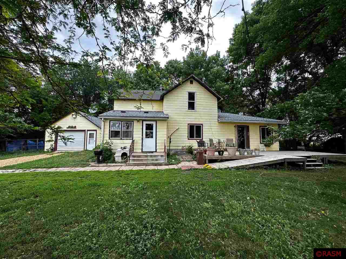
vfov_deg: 85.7
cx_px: 173
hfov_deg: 102.1
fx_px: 140
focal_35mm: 14
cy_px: 130
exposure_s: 1/323
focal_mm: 2.22
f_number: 2.2
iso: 40
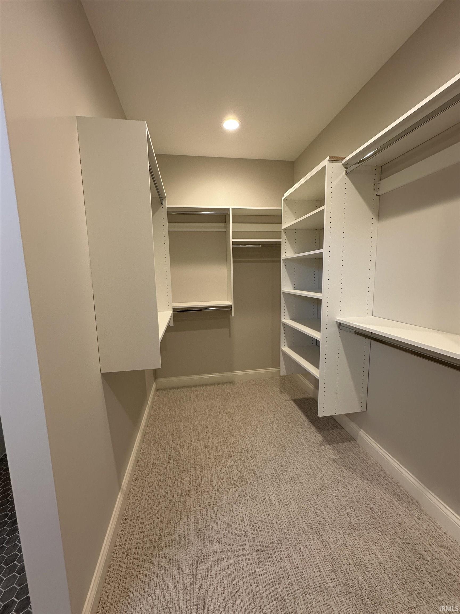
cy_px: 307
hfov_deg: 85.7
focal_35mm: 14
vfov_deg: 102.1
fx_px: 248
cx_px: 230
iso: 160
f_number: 2.2
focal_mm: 2.22
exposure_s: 1/120
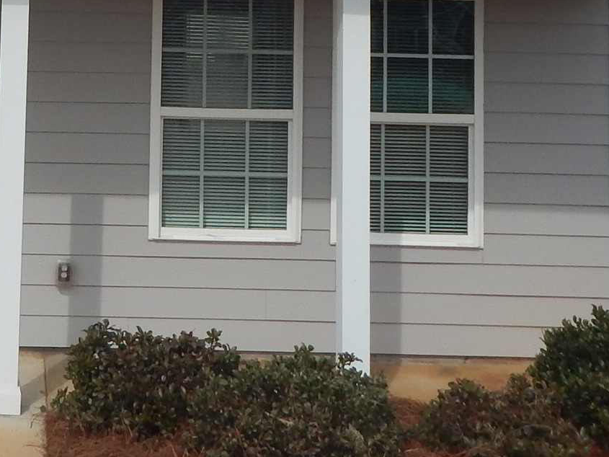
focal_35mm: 80
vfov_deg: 17.7
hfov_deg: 23.6
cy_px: -72
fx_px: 1408
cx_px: 39
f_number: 6
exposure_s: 1/800
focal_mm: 4
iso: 125
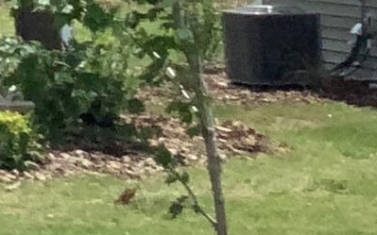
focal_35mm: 247
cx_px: -784
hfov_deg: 7.4
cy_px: -516
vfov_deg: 5.0
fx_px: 2537
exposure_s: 1/2203
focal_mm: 3.3
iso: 25
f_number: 2.4
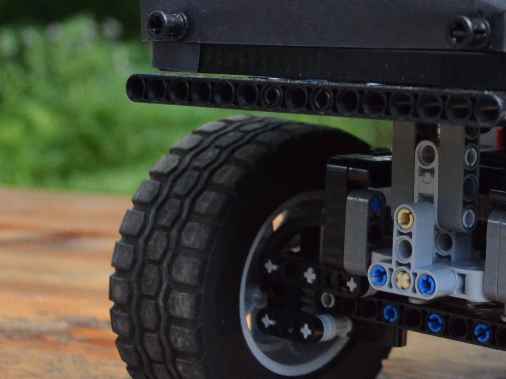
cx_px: 593
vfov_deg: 13.9
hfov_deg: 17.9
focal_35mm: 105
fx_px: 1535
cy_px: 30
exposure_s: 1/2000
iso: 1600
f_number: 3.8
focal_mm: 22
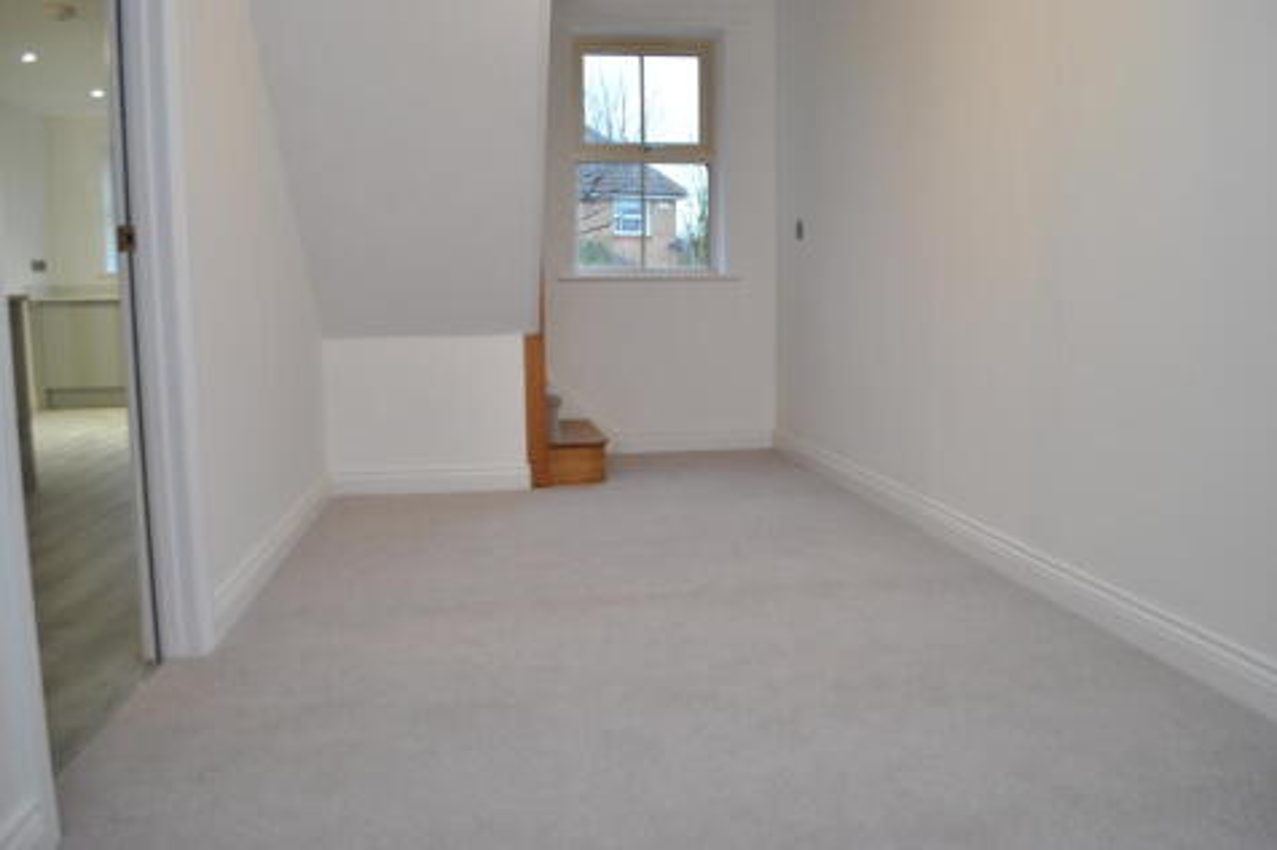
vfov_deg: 47.9
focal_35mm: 27
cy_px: 425
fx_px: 957
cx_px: 638
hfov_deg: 67.4
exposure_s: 1/25
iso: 400
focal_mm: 18
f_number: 3.5
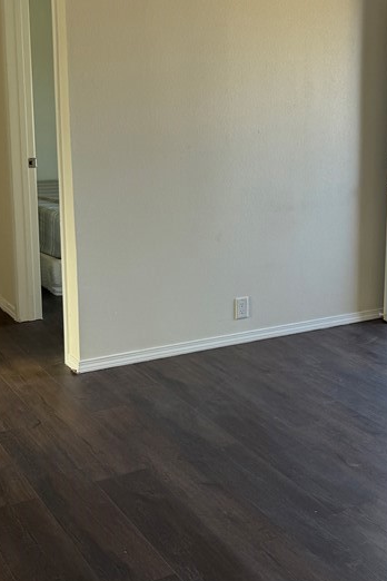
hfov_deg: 26.0
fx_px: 790
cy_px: 240
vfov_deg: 40.2
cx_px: 394
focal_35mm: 49
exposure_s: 1/216
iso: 80
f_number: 1.78
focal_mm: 6.76
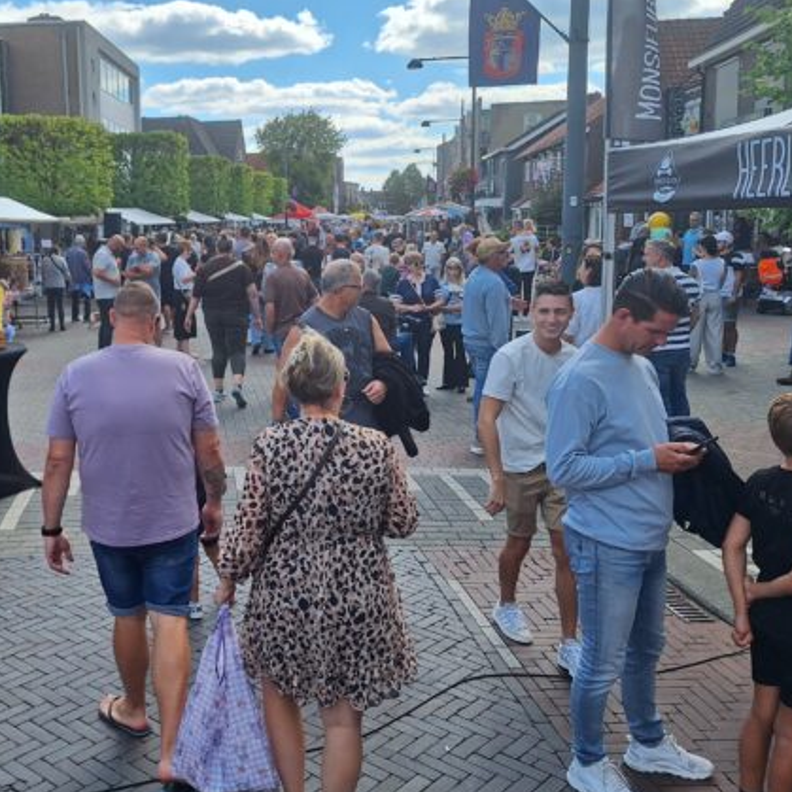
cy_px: 326
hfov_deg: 47.2
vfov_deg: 48.2
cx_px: 232
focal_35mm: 34
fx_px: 880
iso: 40
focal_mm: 5.54
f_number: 1.8
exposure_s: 1/1122
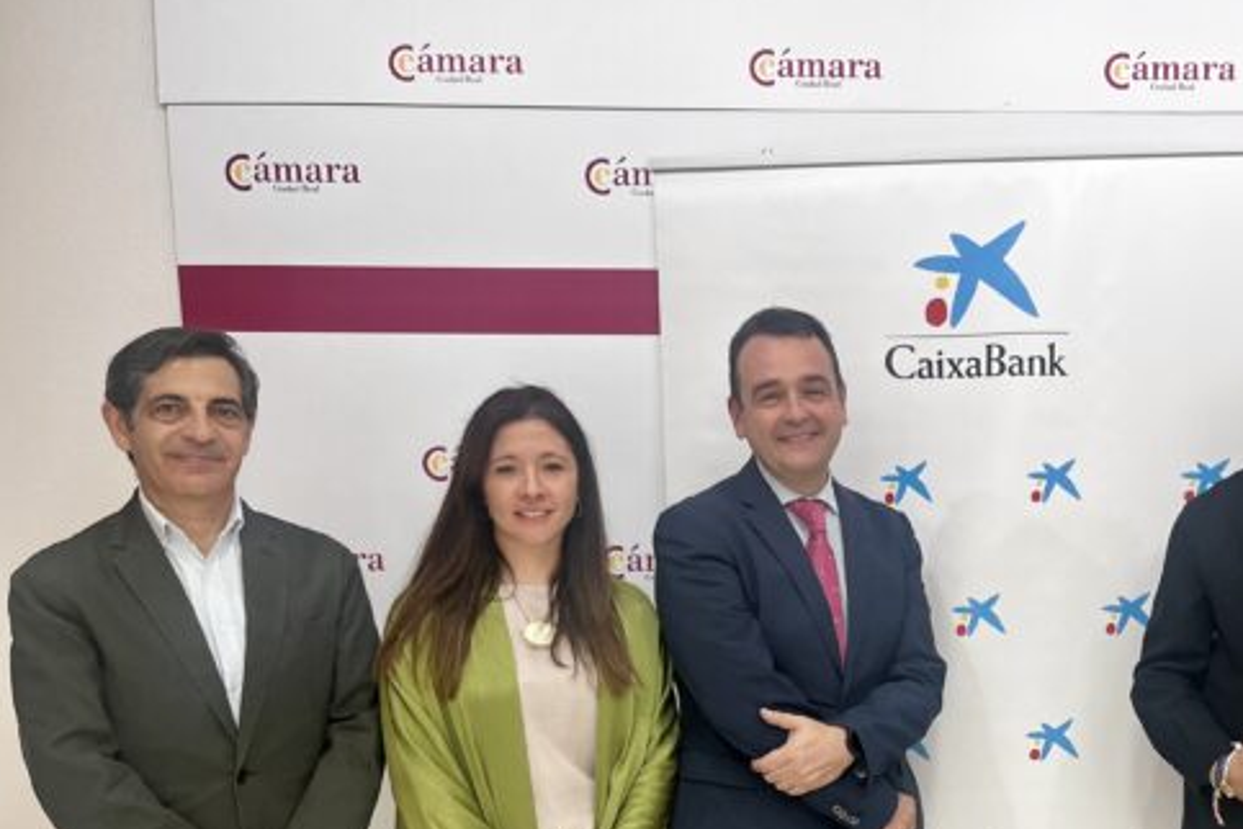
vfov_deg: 30.3
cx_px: 983
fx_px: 1485
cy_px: 682
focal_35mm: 43
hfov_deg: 43.4
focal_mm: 5.1
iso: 100
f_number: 1.6
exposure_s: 1/100
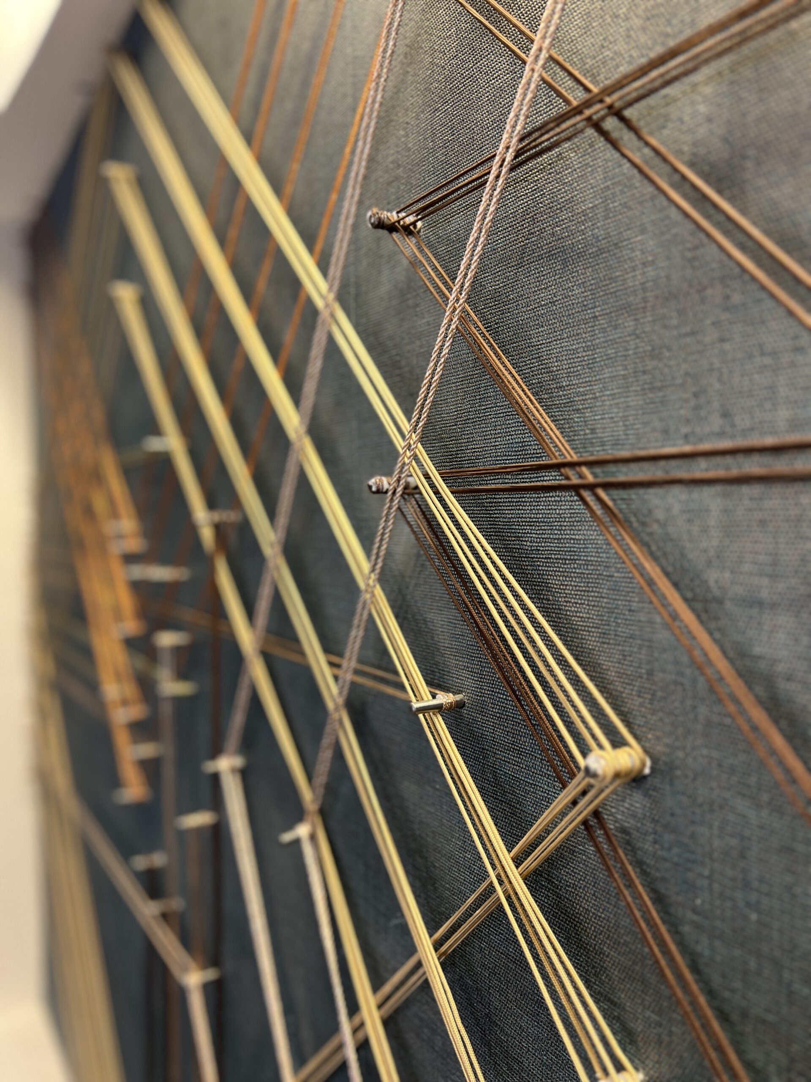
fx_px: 812
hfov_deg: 53.1
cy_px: 541
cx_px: 406
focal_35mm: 26
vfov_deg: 67.3
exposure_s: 1/60
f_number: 1.5
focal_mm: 5.7
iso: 200
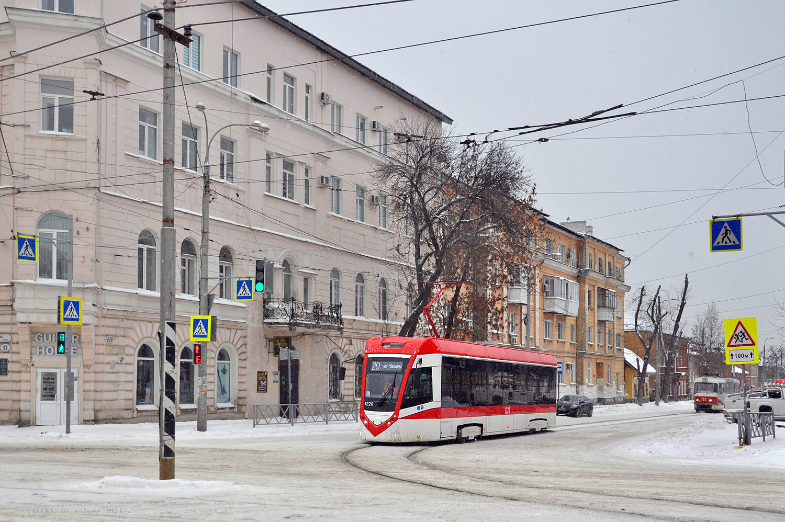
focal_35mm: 36
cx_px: 392
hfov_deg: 53.2
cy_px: 261
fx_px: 784
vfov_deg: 36.8
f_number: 5.6
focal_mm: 24
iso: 200
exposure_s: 1/250
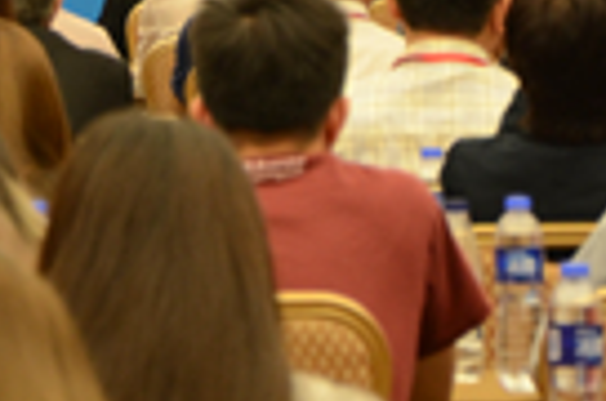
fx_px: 7792
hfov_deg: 4.4
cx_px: 18
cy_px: -448
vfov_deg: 2.9
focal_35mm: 464
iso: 320
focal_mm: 70
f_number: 5.3
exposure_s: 1/20
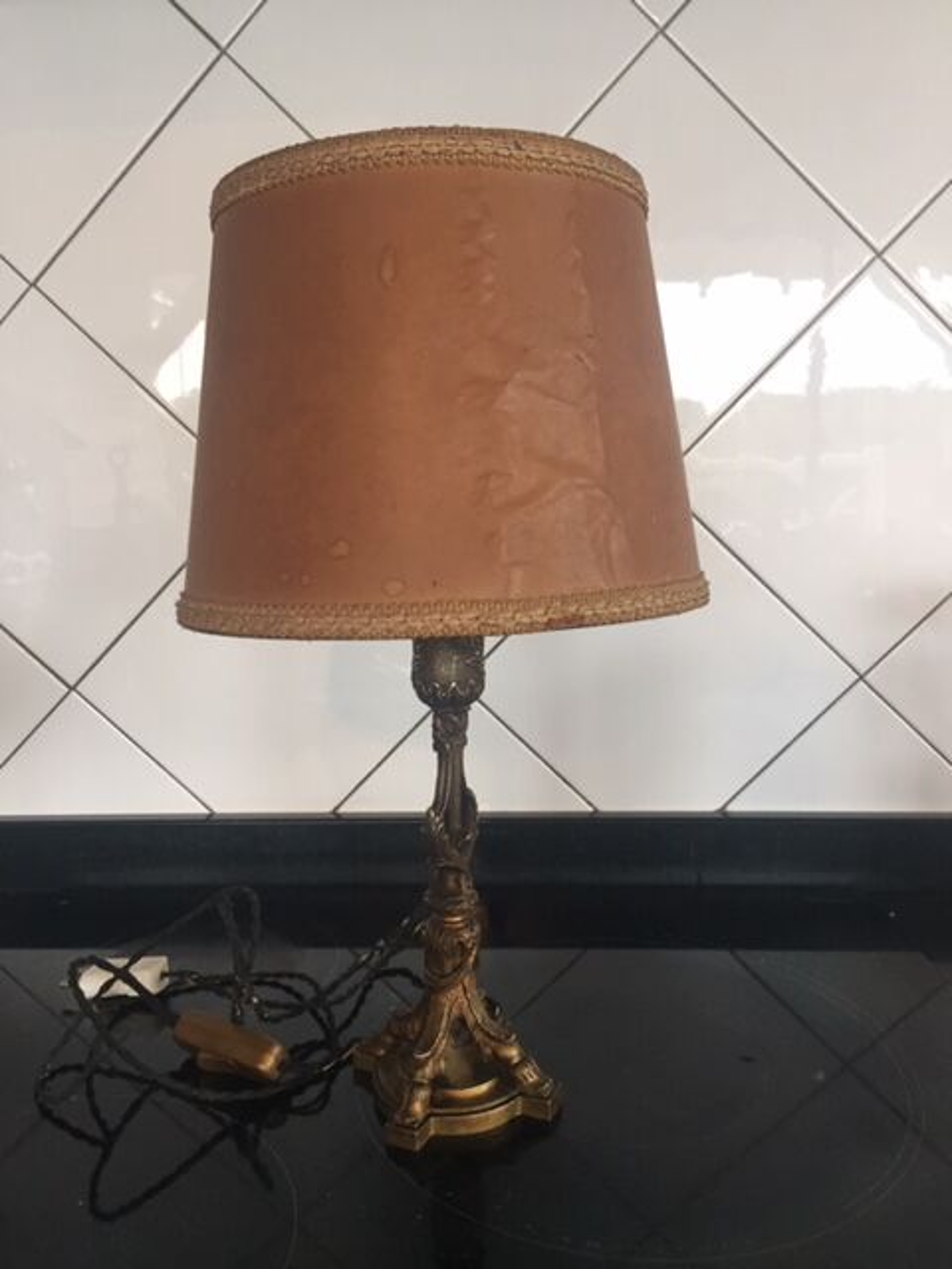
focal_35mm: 29
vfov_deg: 61.7
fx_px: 1063
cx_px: 476
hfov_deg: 48.2
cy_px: 634
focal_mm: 4.15
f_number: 2.2
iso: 160
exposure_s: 1/33
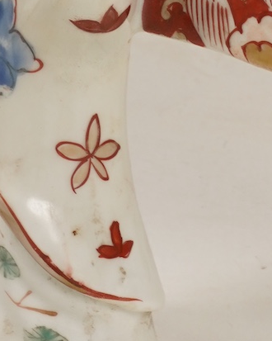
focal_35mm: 455
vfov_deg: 4.2
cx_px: 434
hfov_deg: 3.4
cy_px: -487
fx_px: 4582
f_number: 16
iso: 500
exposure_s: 1/125
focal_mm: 73
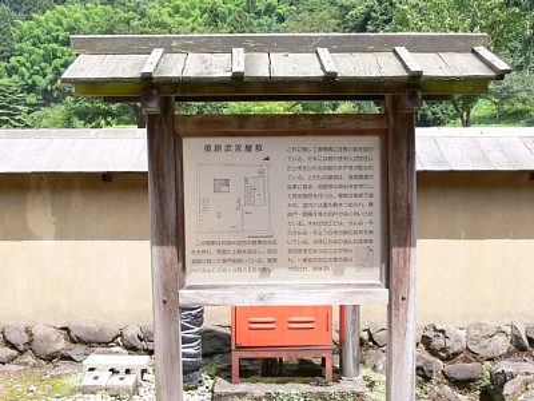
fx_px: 725
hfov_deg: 40.4
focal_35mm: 47
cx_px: 267
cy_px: 200
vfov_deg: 30.9
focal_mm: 9.9
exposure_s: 1/100
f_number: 5.6
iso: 80
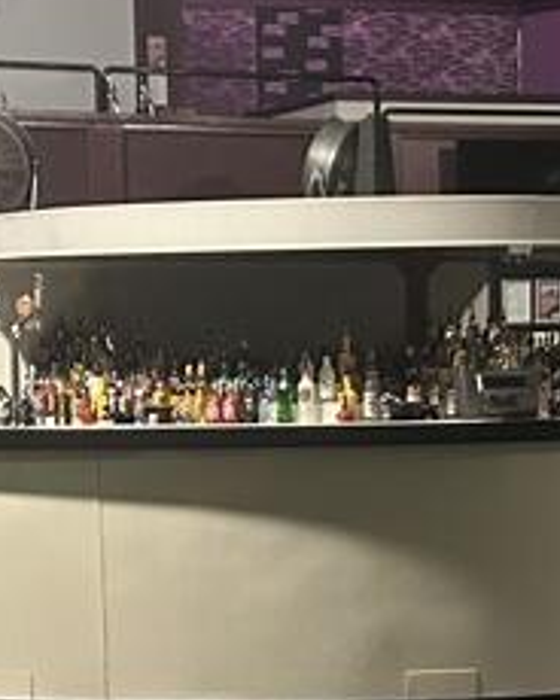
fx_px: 2341
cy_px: 560
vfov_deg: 16.9
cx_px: 323
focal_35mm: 113
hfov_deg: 13.6
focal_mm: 5.7
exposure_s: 1/25
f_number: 1.5
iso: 640
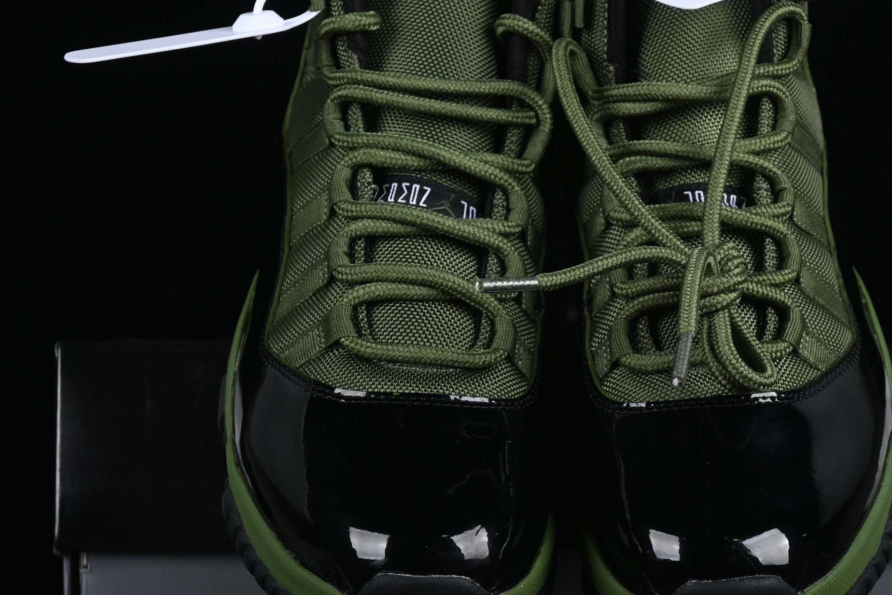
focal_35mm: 113
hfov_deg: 18.1
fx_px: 2800
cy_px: 368
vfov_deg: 12.1
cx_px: 564
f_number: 6.3
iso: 160
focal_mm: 50
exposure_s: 1/200
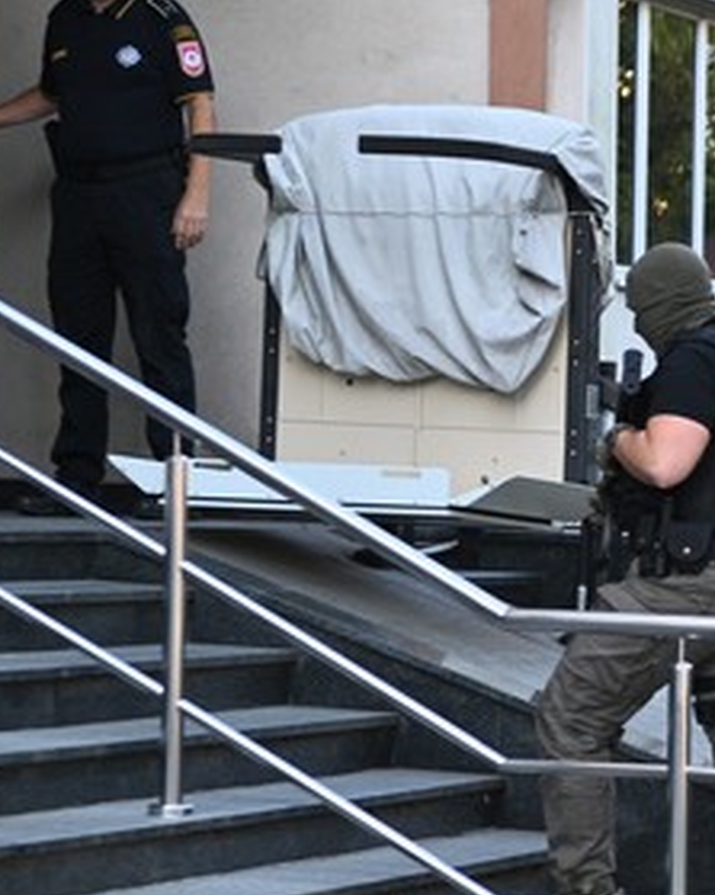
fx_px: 4420
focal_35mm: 167
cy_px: 618
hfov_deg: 9.1
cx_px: 1004
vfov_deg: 11.5
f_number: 2.8
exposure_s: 1/1000
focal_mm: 62
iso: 640
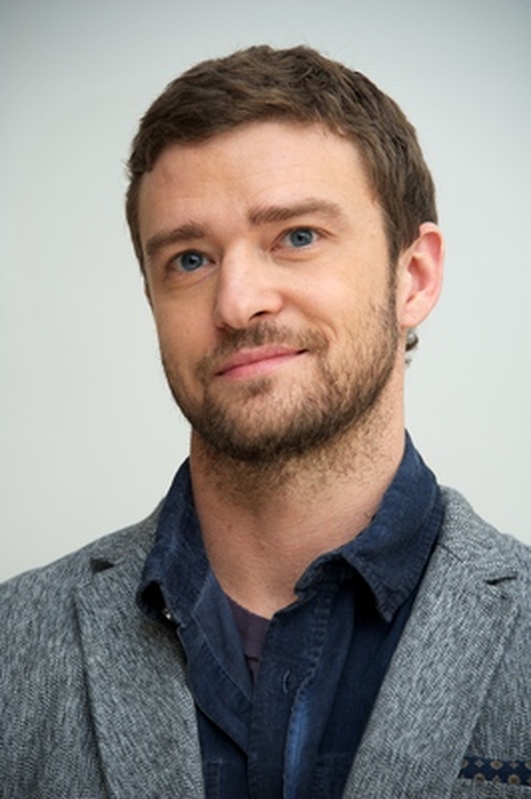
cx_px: 266
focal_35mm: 210
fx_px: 4654
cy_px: 400
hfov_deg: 6.5
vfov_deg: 9.8
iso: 400
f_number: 6.3
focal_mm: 210
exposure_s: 1/60
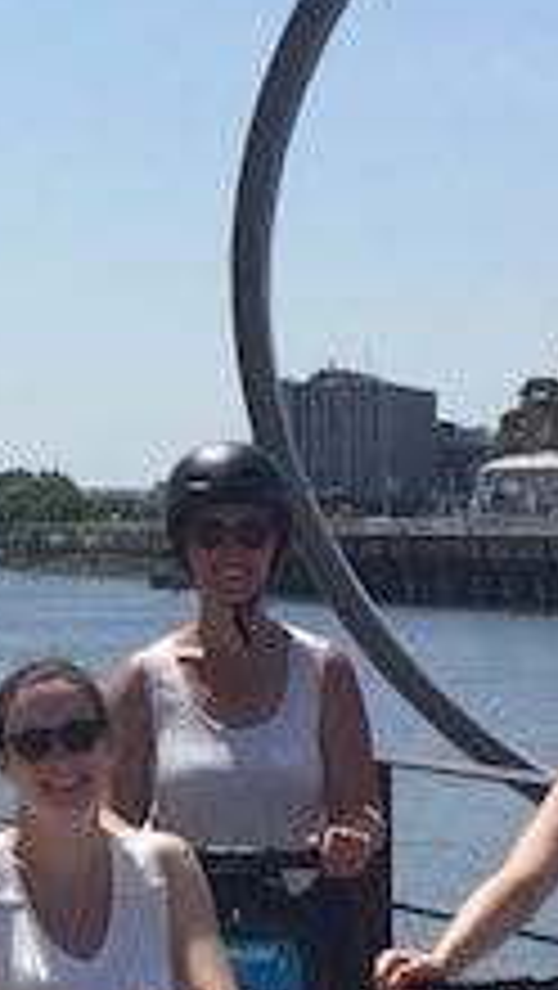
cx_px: -576
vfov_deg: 14.6
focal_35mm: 147
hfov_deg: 7.9
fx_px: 3861
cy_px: 477
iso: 32
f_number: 2.2
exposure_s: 1/3300
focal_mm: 4.15
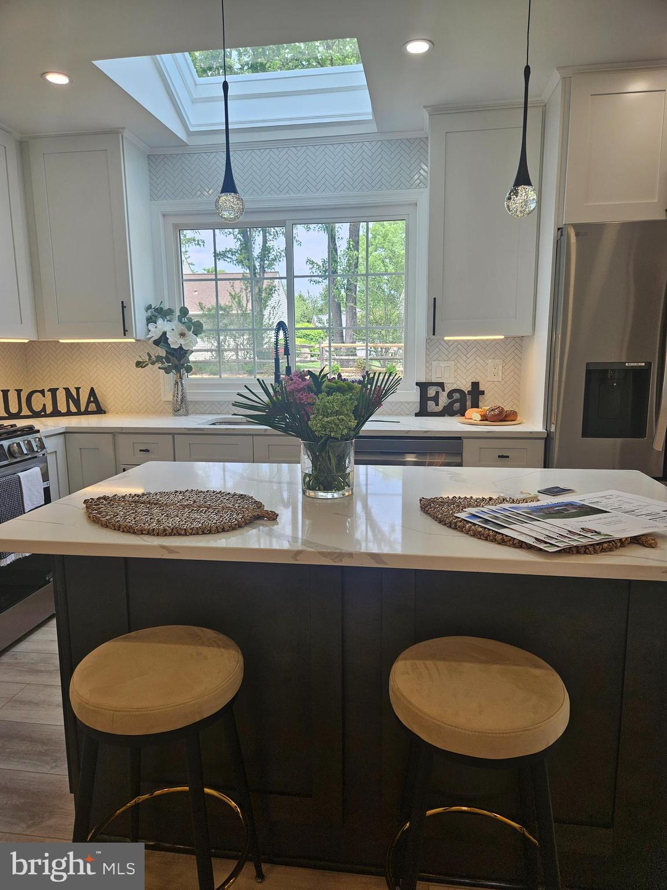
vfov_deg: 73.9
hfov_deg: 58.9
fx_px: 591
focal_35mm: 23
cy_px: 445
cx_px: 334
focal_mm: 5.4
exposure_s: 1/169
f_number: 1.8
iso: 25
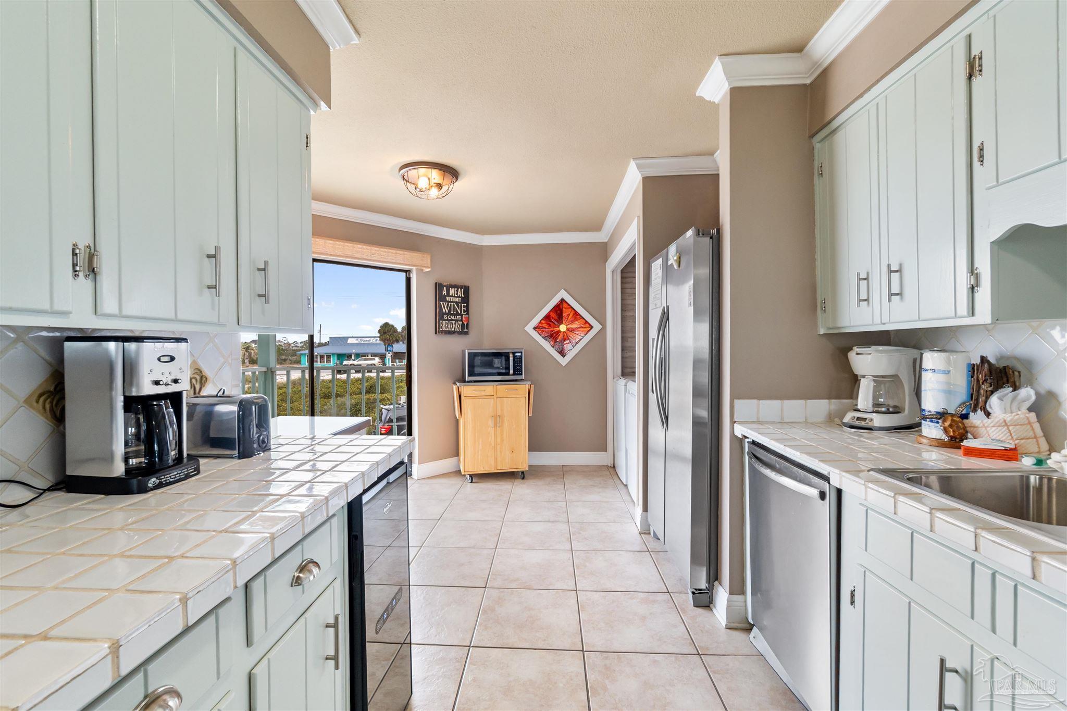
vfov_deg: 77.3
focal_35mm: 15
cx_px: 534
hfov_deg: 100.4
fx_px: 445
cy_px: 356
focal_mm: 10
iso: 400
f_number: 9
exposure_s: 1/13
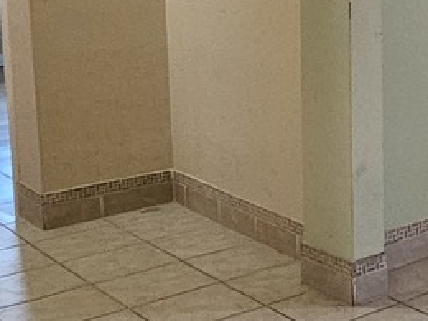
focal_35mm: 72
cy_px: 26
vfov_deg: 20.0
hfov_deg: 22.3
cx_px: 639
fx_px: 890
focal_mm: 2.2
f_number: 2.2
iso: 500
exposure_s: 1/30
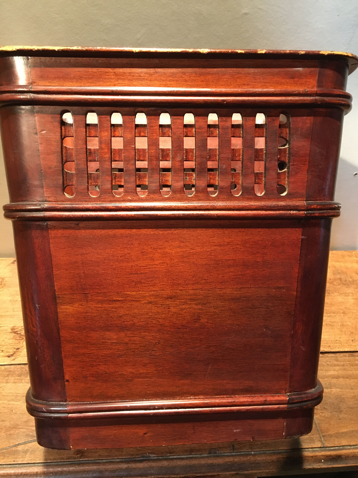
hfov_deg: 48.2
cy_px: 239
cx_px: 179
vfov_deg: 61.7
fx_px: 400
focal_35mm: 29
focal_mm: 4.15
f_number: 2.2
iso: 250
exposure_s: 1/17
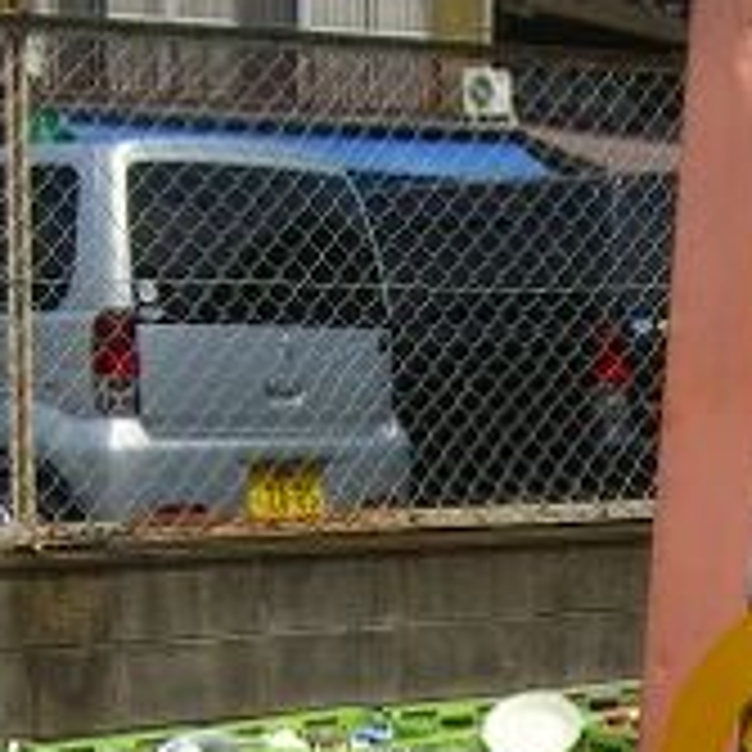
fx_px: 3220
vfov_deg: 13.1
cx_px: 657
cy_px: 754
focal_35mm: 131
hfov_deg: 13.2
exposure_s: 1/320
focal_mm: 7.9
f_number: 8
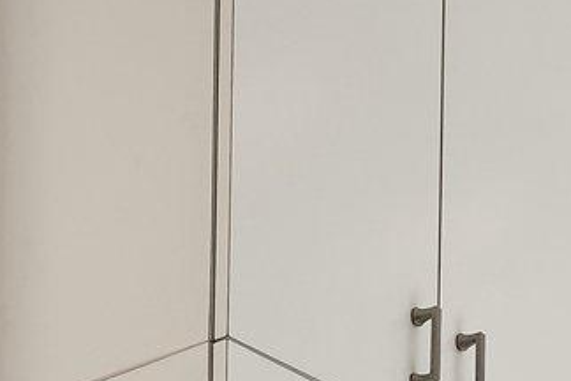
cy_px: 1053
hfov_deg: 18.9
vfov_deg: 10.6
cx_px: -153
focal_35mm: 101
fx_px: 1602
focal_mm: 16
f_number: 8
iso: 400
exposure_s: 1/50
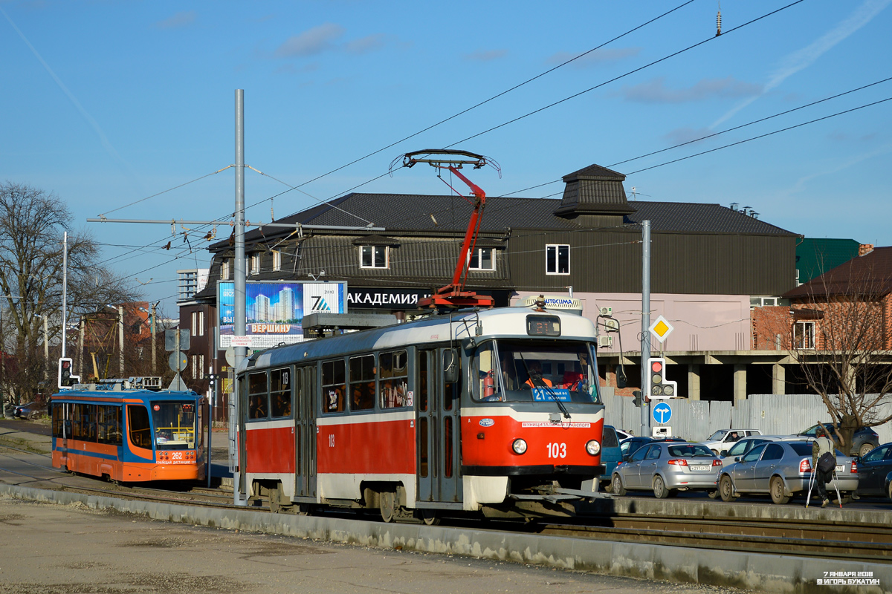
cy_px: 297
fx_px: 1858
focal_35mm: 75
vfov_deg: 18.2
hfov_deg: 27.0
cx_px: 446
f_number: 6.3
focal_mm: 50
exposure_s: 1/640
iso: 100
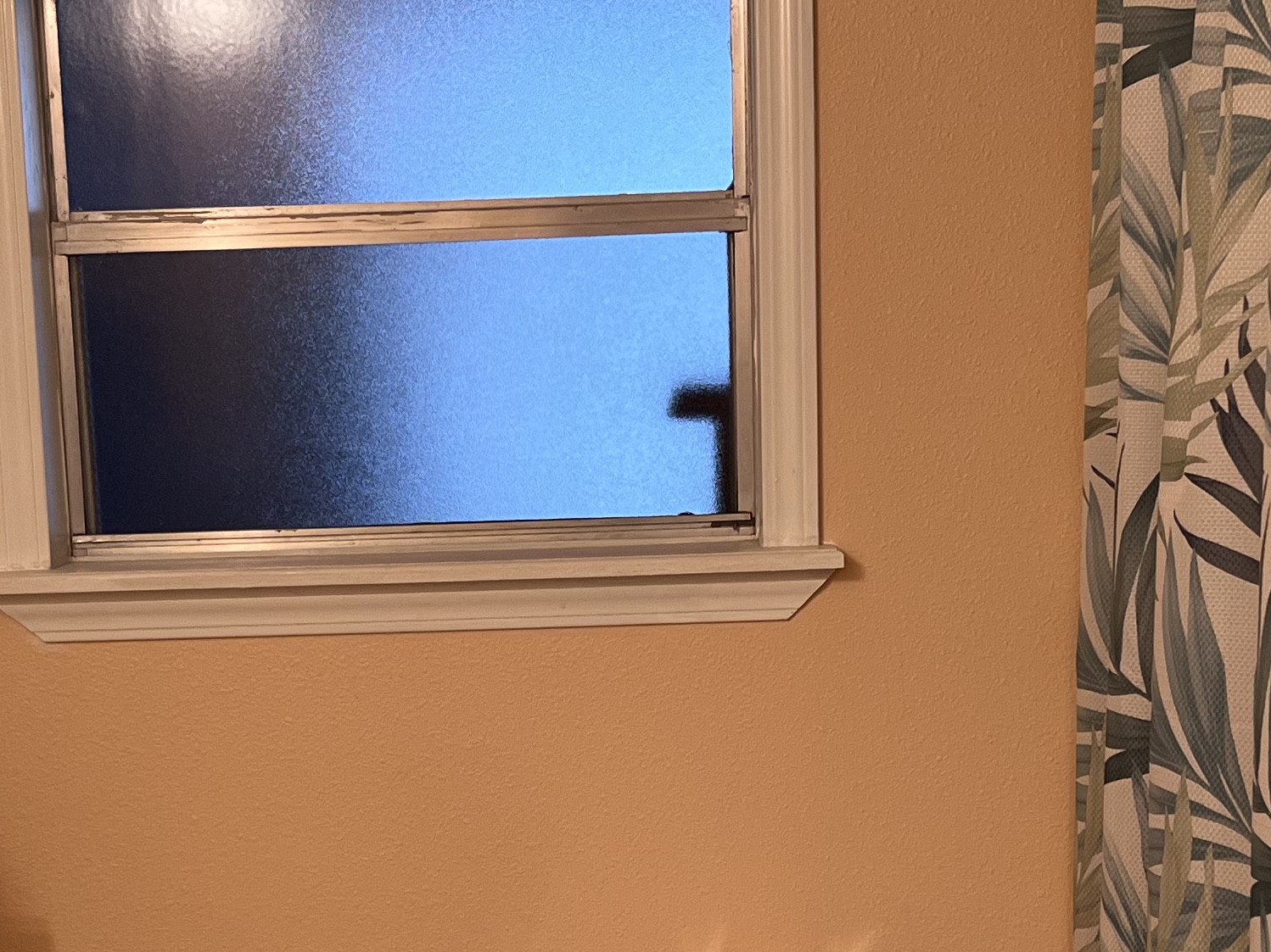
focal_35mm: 70
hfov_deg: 27.8
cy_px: 670
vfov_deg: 20.9
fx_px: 2570
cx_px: 576
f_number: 1.5
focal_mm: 5.7
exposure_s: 1/120
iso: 125
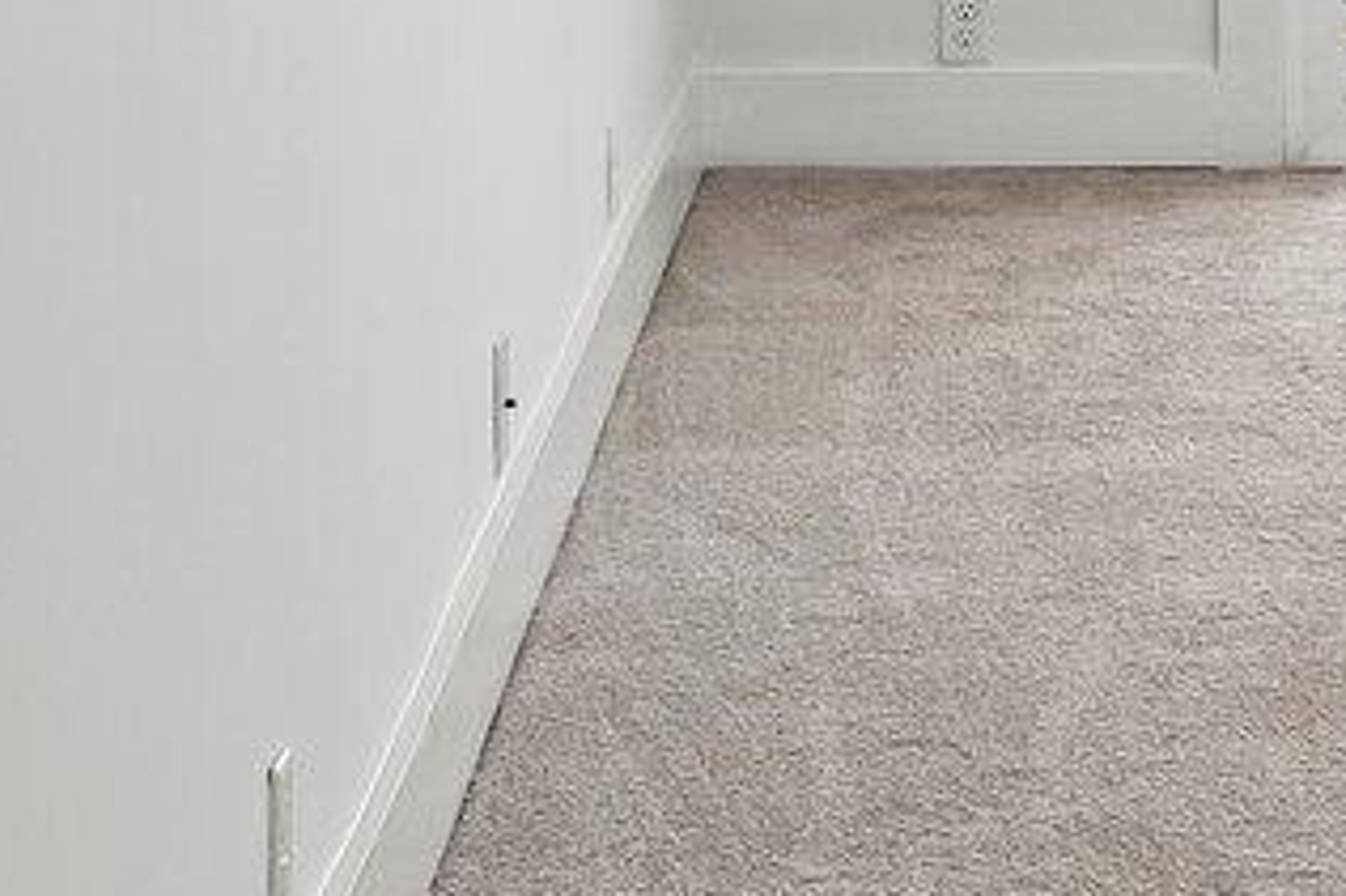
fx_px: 5330
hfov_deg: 14.2
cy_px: -609
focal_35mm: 143
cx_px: 1338
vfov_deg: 9.2
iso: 400
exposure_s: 1/2
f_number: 8
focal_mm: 22.1
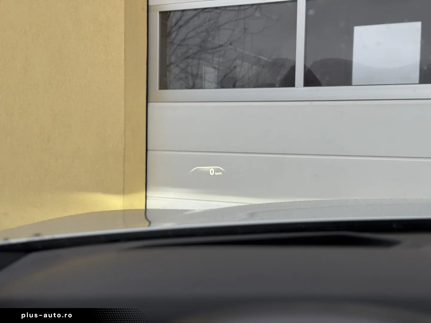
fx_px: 598
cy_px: 162
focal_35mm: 48
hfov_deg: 39.7
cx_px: 216
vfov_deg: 30.3
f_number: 1.78
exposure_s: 1/516
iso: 64
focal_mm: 6.76
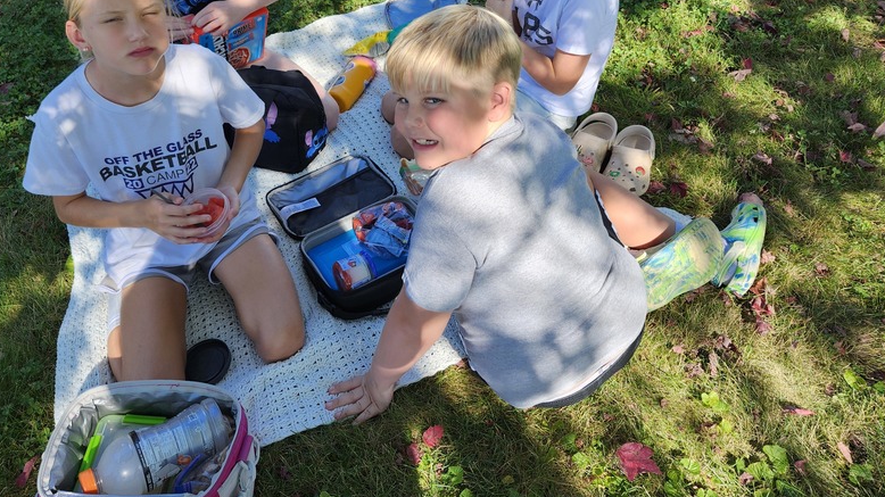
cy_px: 72
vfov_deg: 34.1
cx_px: 372
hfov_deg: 59.2
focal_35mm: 33
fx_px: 774
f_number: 1.8
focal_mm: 5.54
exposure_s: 1/416
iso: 25
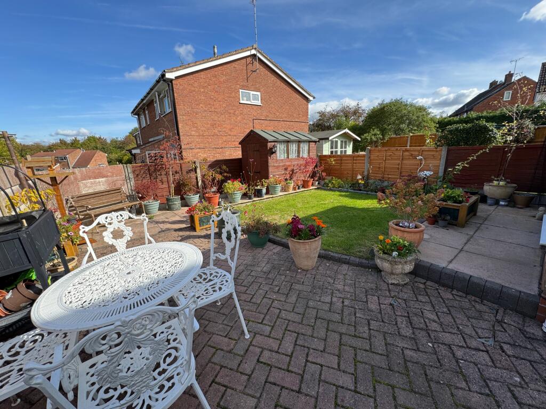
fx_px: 221
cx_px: 273
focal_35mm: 14
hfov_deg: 102.1
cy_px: 204
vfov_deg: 85.7
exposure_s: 1/707
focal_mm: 2.22
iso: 50
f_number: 2.2
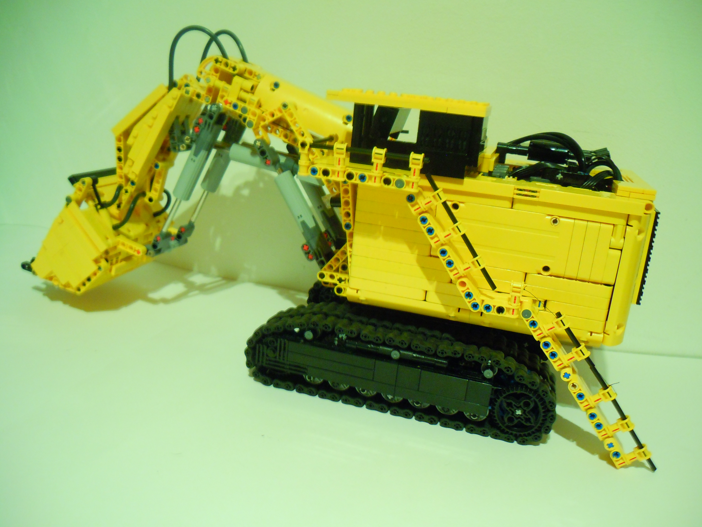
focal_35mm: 34
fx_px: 690
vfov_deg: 41.8
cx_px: 351
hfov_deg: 54.0
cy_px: 264
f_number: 3.6
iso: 400
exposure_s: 1/5
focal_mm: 6.2
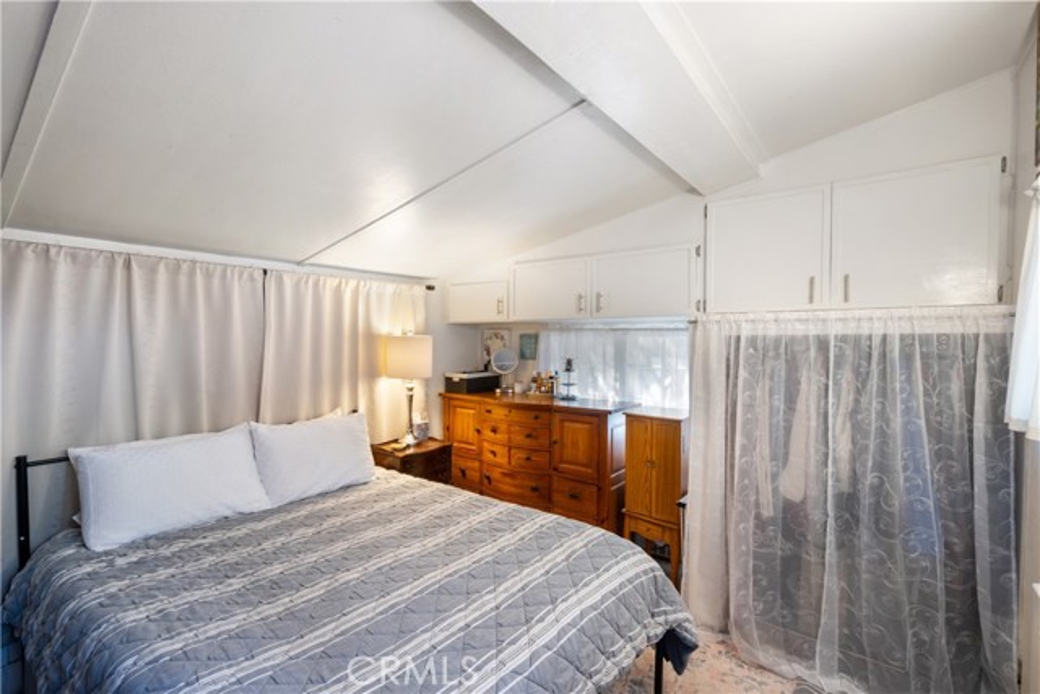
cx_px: 520
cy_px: 347
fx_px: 462
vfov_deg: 73.8
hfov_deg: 96.7
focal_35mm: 16
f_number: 22
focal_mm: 16
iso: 40
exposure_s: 30
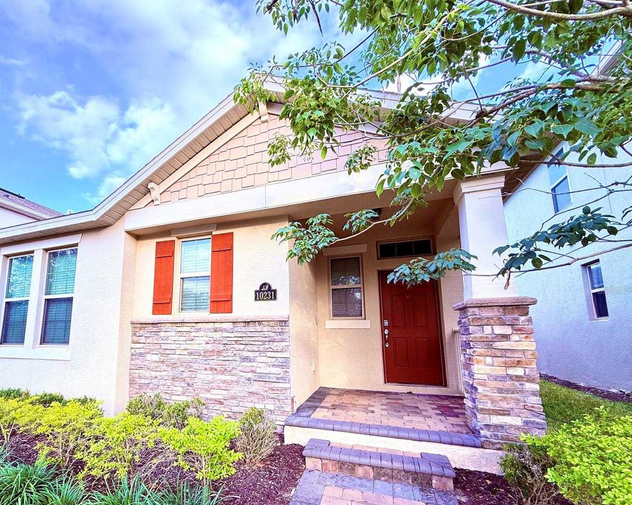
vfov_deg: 76.5
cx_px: 251
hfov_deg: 88.4
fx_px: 318
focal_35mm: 17
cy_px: 290
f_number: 2.2
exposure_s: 1/189
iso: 50
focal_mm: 2.22
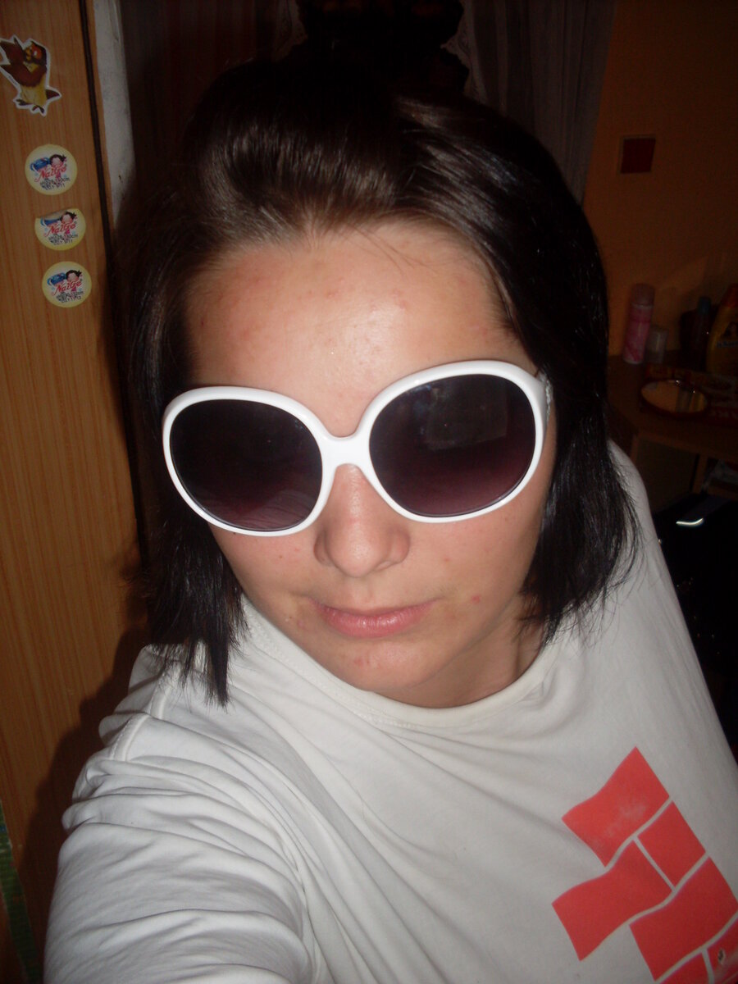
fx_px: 1080
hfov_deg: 37.7
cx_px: 369
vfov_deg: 49.0
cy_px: 492
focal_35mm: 38
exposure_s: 1/45
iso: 100
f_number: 2.8
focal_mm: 6.3
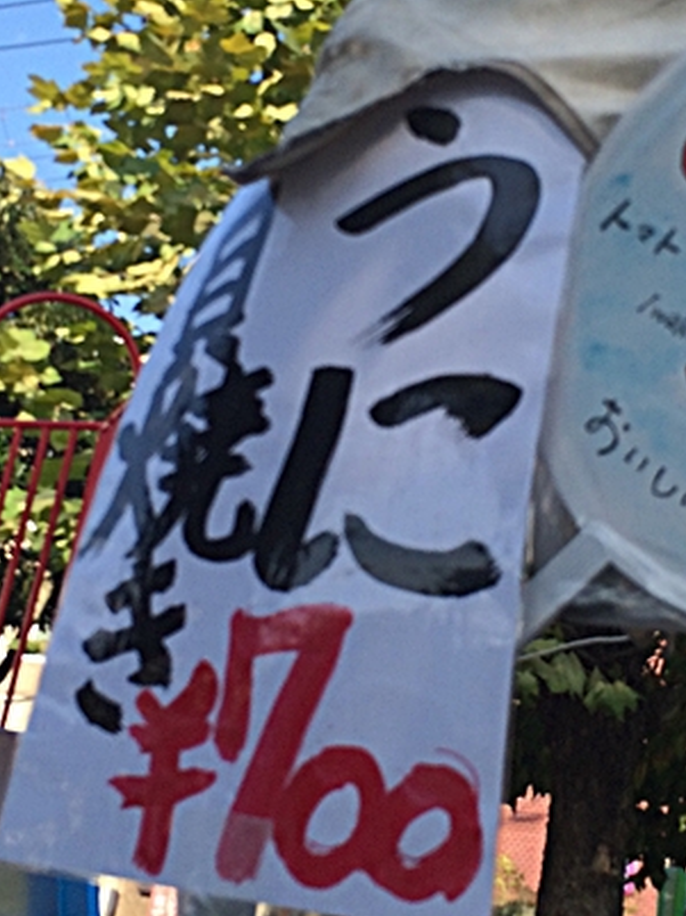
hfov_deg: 35.3
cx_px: 574
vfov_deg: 47.9
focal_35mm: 39
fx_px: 1032
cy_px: 459
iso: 32
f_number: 2.2
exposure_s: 1/977
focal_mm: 4.15
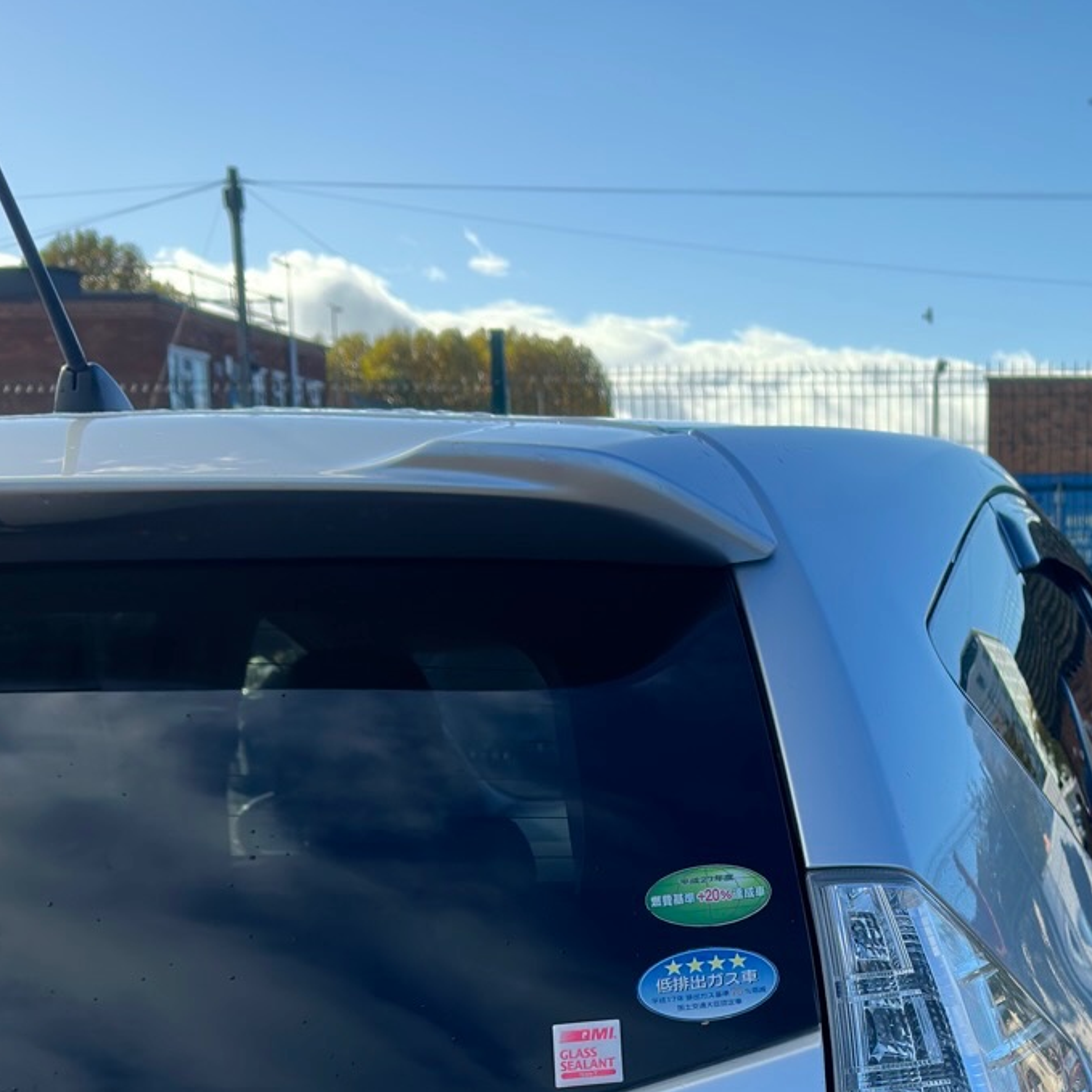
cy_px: 1152
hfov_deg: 26.1
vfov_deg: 25.3
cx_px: 967
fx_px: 2284
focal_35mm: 64
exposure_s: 1/3257
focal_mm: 6.86
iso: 100
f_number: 1.78
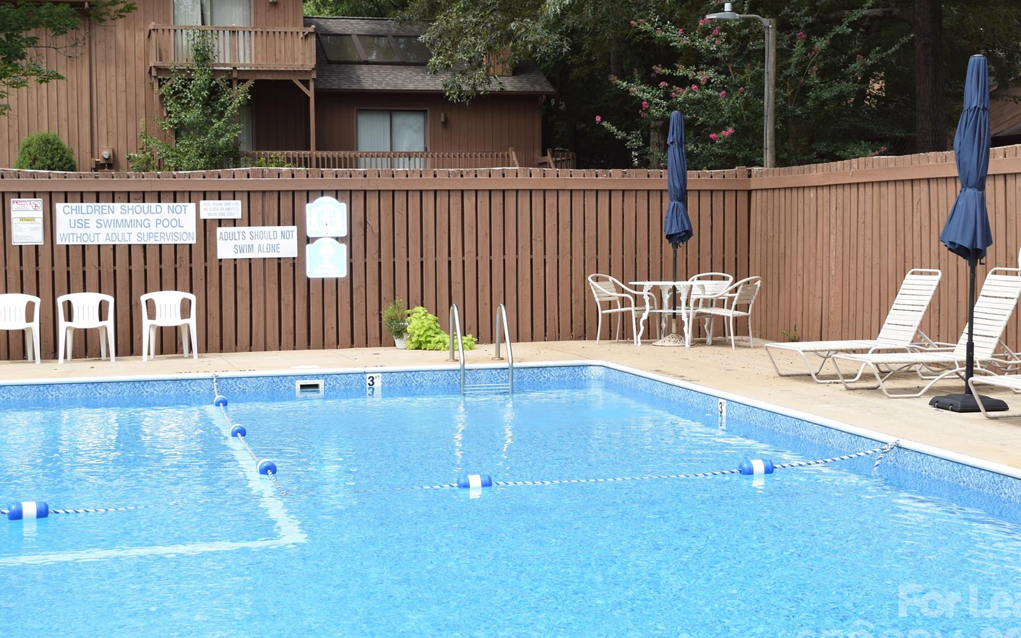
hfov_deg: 37.2
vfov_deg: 23.7
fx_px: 1519
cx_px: 531
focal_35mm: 55
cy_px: 301
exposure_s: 1/200
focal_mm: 31
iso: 100
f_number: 7.1
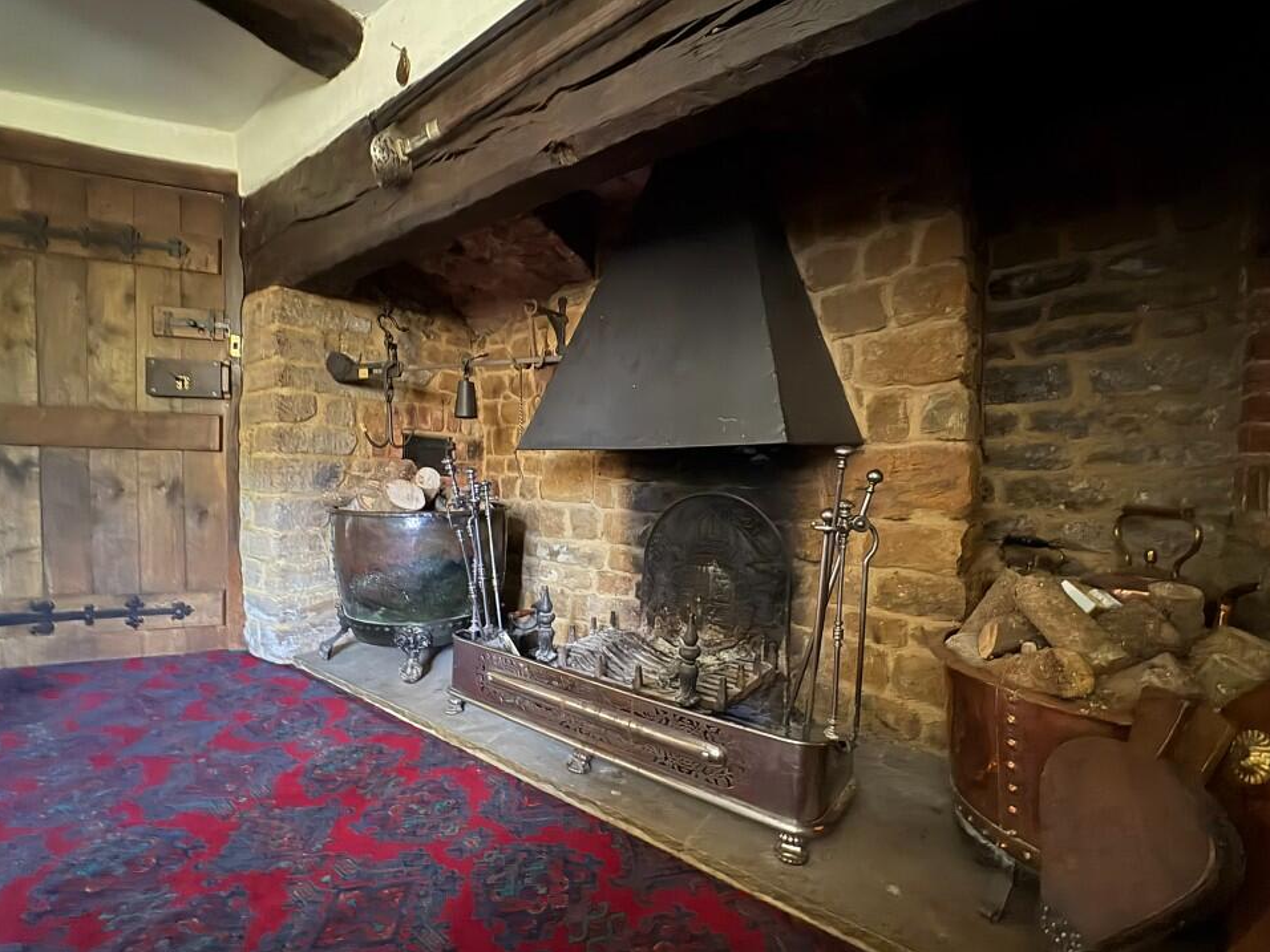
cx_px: 632
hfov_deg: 98.2
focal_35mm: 15
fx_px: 550
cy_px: 487
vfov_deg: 81.7
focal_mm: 2.22
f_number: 2.2
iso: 1000
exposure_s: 1/12
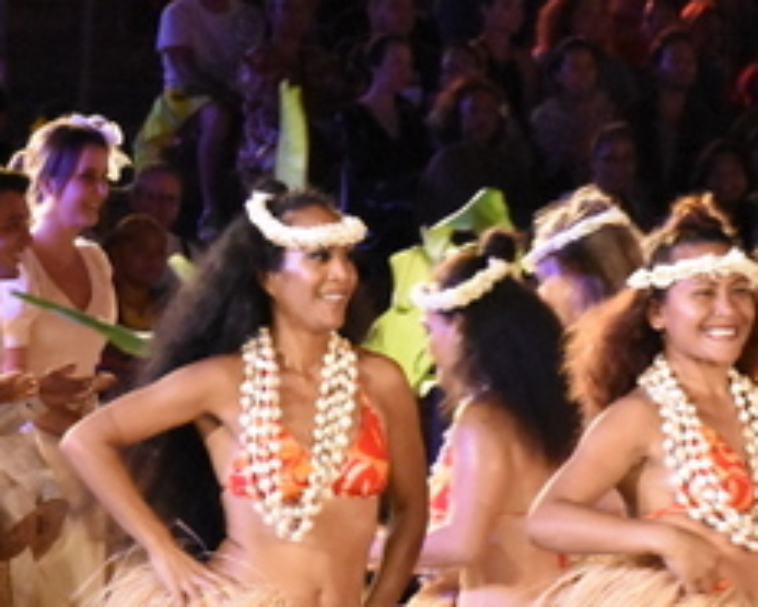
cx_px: 33
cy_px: 440
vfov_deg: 5.3
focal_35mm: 292
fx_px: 6560
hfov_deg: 6.6
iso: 14400
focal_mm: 75
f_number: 7.1
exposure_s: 1/125
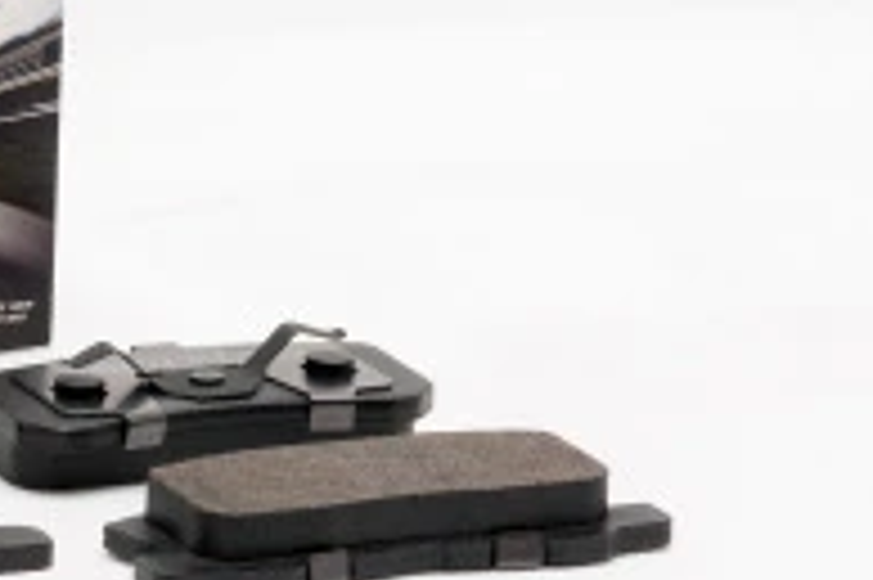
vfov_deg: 4.9
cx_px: 184
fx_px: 6736
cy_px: 414
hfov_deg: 7.4
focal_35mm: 278
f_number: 11
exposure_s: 1/200
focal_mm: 60
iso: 100
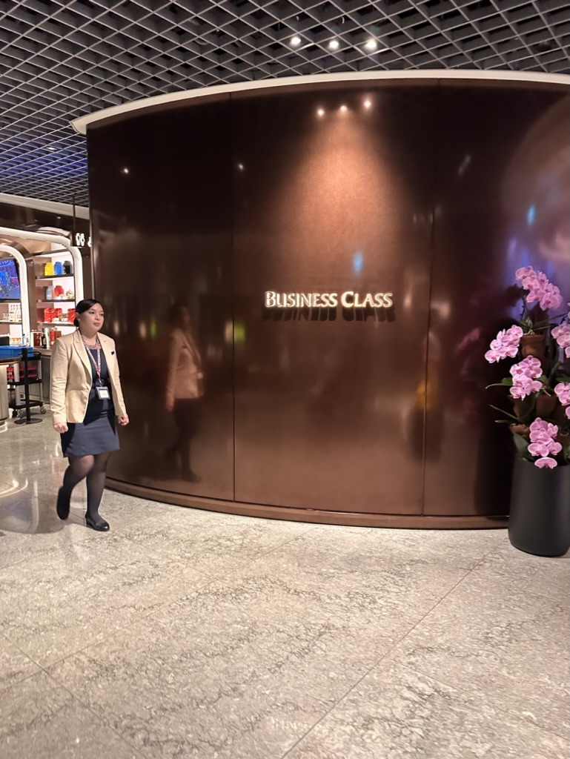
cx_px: 285
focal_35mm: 24
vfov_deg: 71.6
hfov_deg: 56.9
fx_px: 526
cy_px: 380
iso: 500
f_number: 1.78
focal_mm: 6.86
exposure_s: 1/57
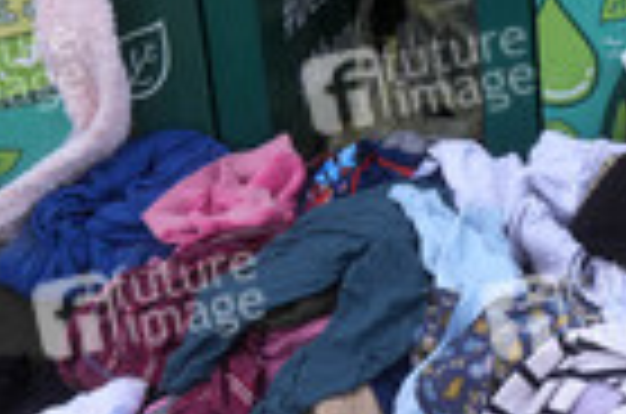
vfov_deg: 9.4
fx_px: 2533
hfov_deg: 13.3
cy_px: 194
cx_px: 930
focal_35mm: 146
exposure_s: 1/100
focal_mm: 30
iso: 100
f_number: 8
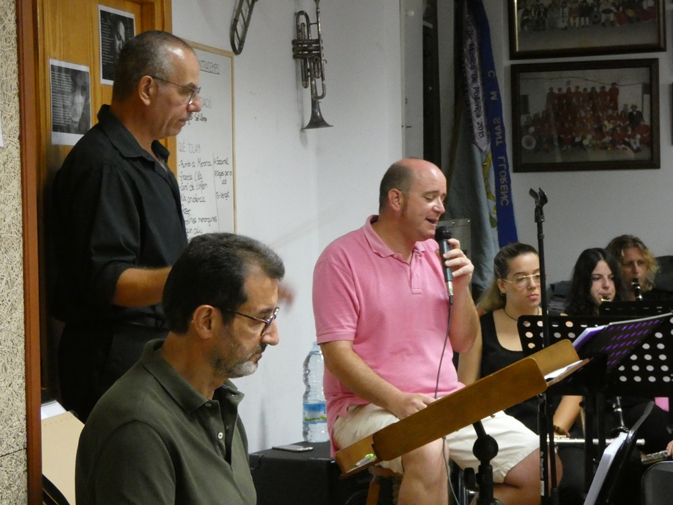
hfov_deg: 20.0
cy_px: 252
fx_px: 1905
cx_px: 336
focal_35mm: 98
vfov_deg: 15.1
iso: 1600
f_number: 4.8
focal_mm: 17.5
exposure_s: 1/40
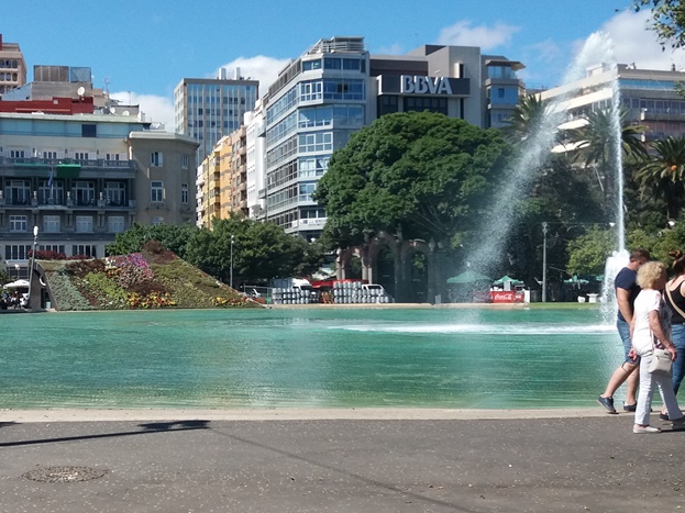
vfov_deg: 31.5
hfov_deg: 40.8
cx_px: 232
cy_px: 270
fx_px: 910
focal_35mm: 46
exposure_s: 1/1643
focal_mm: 3.7
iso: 64
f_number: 1.9
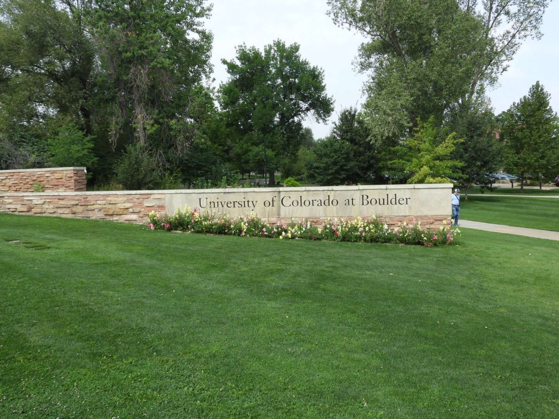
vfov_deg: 42.9
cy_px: 210
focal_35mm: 33
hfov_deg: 55.4
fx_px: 533
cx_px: 280
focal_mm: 5.9
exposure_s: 1/640
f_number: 3.6
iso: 100
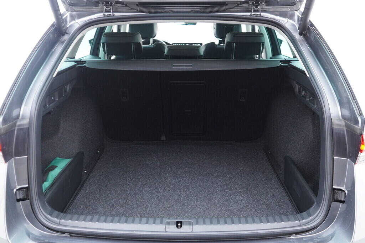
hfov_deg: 53.1
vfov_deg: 36.9
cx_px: 182
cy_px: 122
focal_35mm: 36
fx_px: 365
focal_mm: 24
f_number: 2.8
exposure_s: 1/40
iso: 640
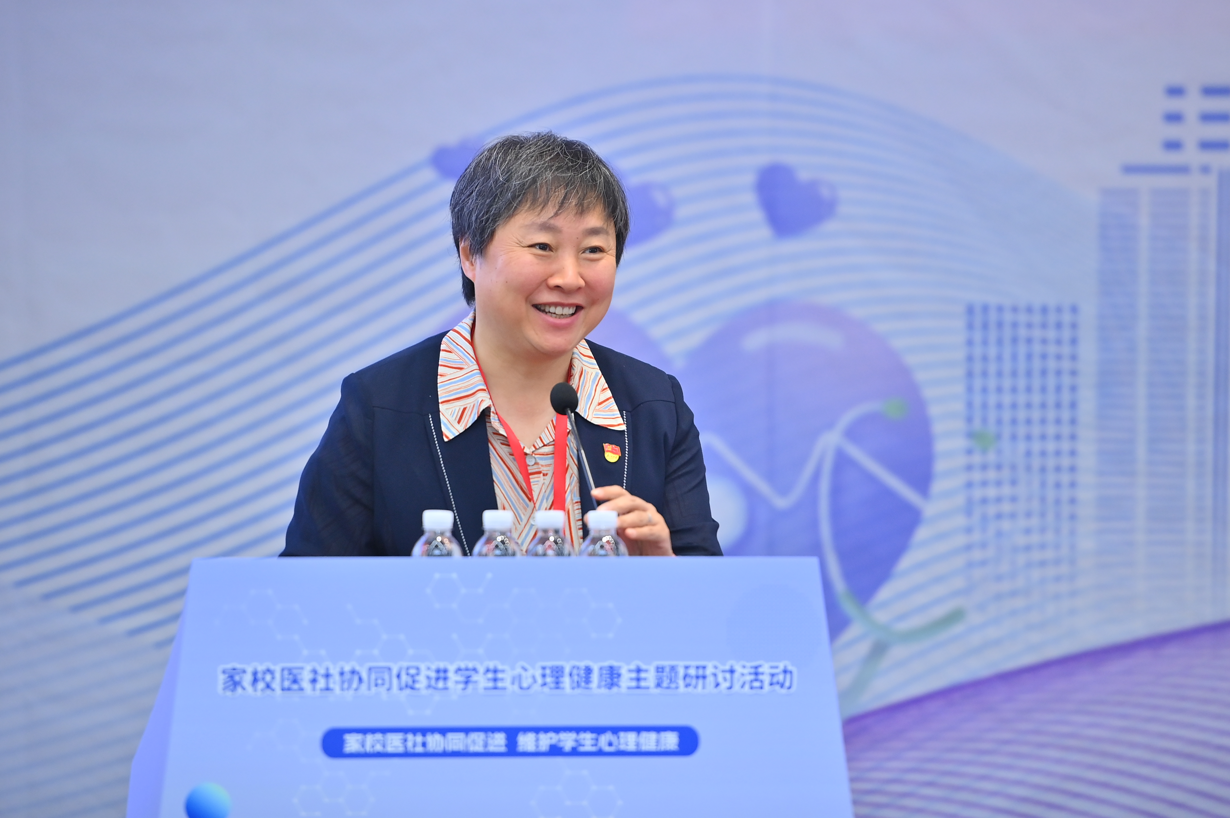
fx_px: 8195
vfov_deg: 5.7
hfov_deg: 8.6
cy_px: 409
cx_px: 615
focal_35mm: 240
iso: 1250
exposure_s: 1/100
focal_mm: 200
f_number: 2.8
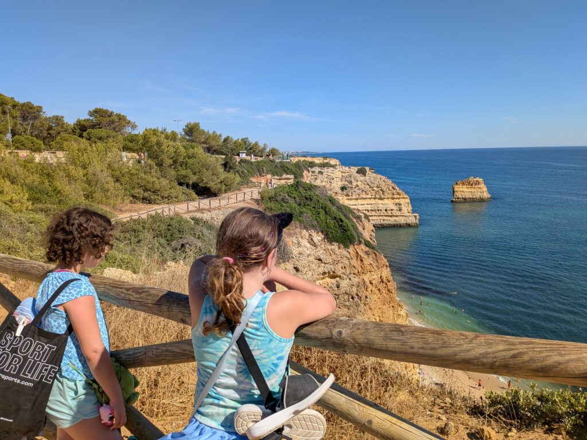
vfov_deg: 56.8
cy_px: 220
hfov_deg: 71.6
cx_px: 294
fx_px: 407
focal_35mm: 24
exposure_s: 1/2653
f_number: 1.7
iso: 28
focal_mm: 4.53
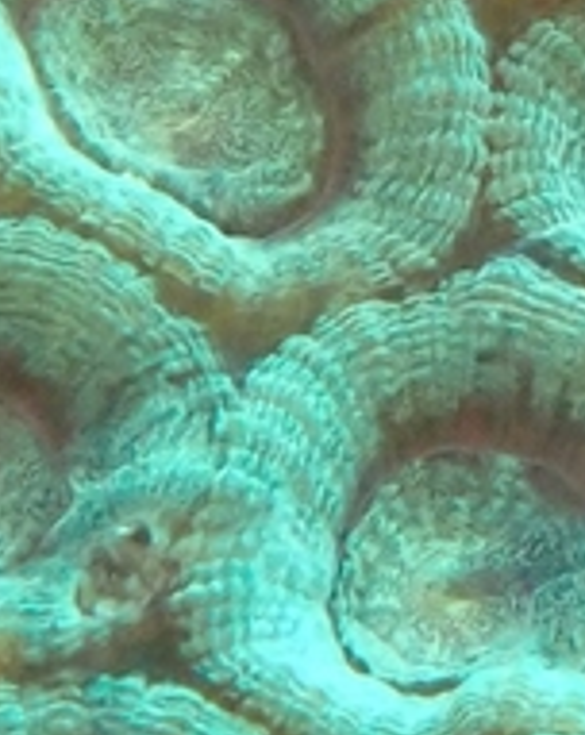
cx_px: 847
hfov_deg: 2.6
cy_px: 56
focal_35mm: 584
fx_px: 12680
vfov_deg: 3.3
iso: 800
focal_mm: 18
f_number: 6.3
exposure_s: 1/200
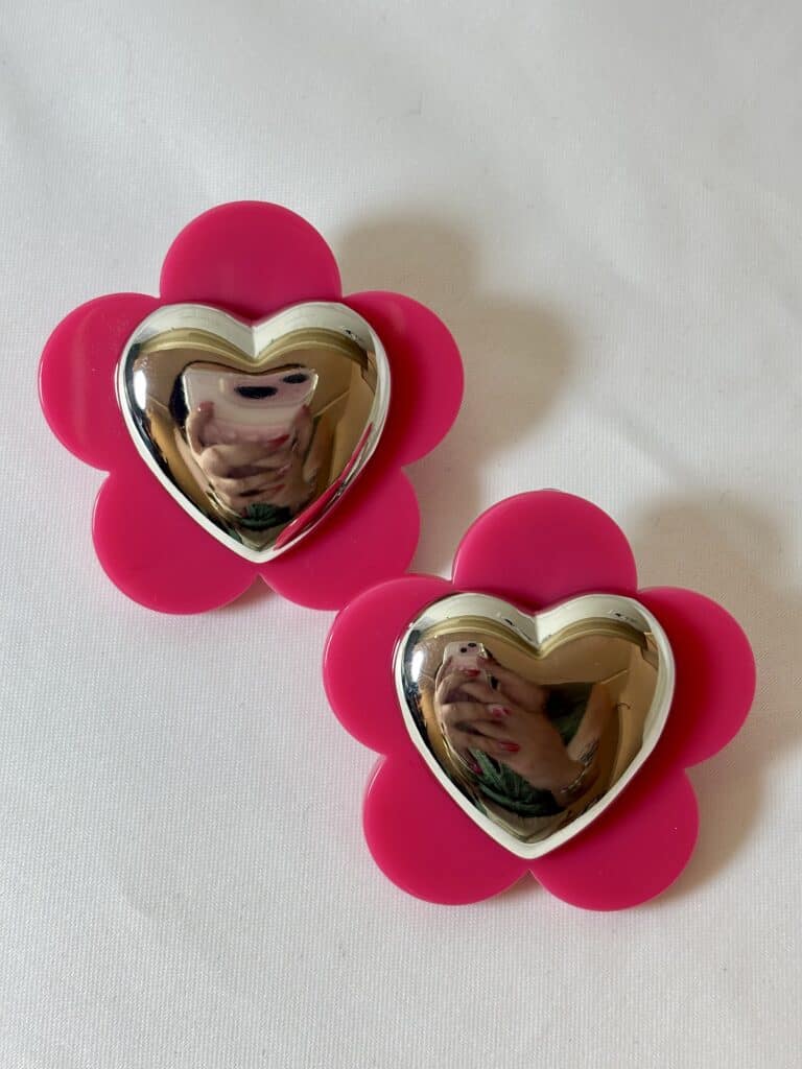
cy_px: 534
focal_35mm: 52
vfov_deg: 36.8
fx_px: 1606
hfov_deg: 28.0
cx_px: 401
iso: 25
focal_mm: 5.96
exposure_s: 1/100
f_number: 1.6
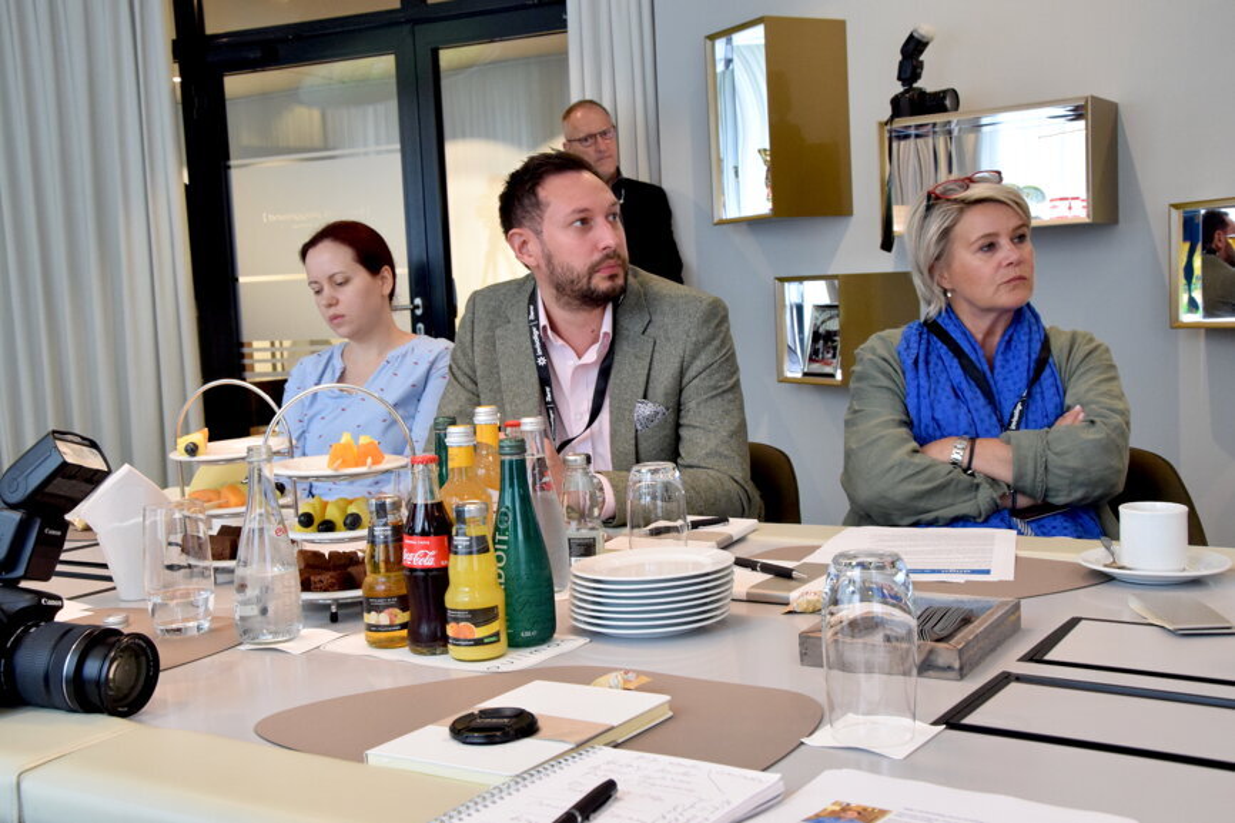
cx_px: 618
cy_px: 412
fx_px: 1440
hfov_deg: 46.4
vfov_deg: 31.9
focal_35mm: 42
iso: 2000
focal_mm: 28
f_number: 10
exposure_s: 1/30
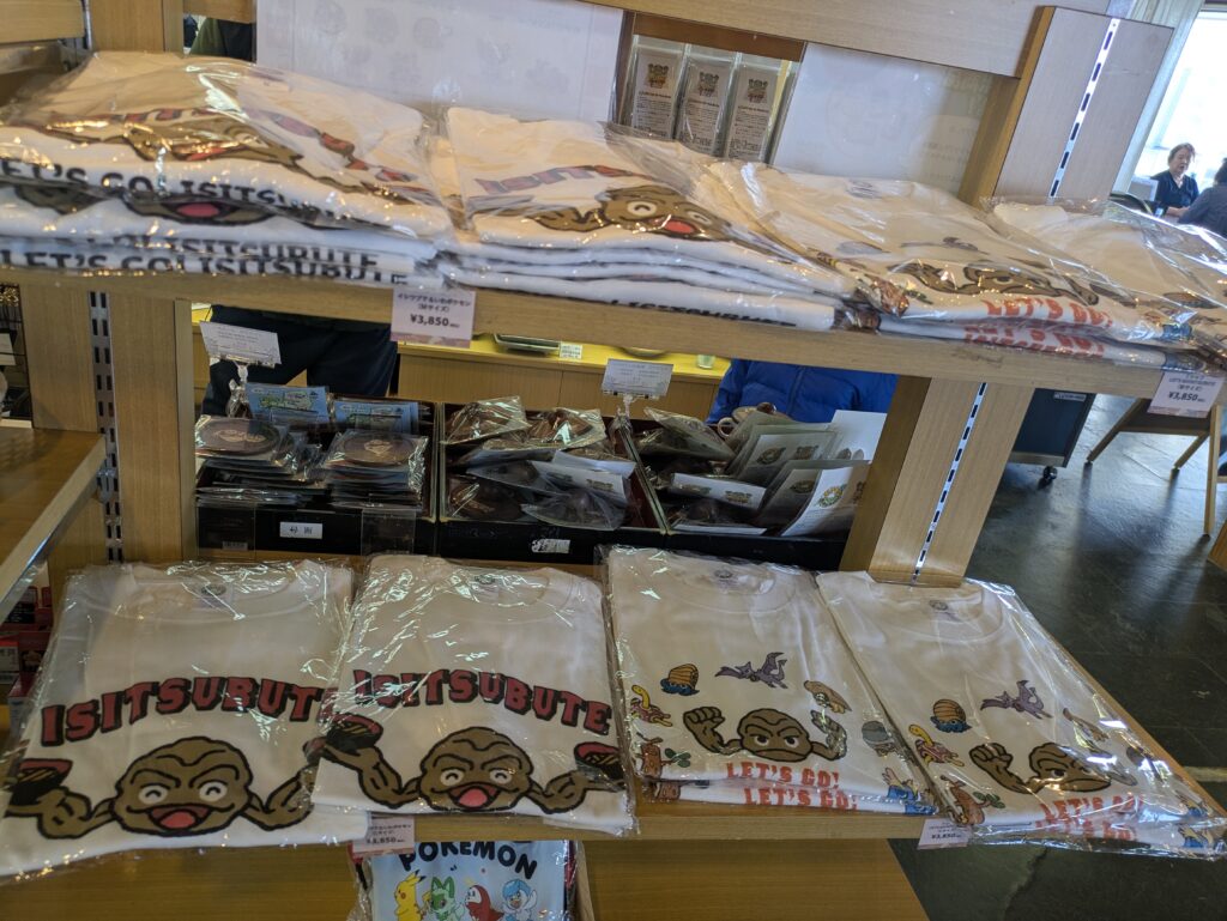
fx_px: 887
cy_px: 460
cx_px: 614
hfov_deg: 69.4
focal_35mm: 25
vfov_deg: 54.9
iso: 87
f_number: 1.89
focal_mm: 5.43
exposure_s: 1/33.3
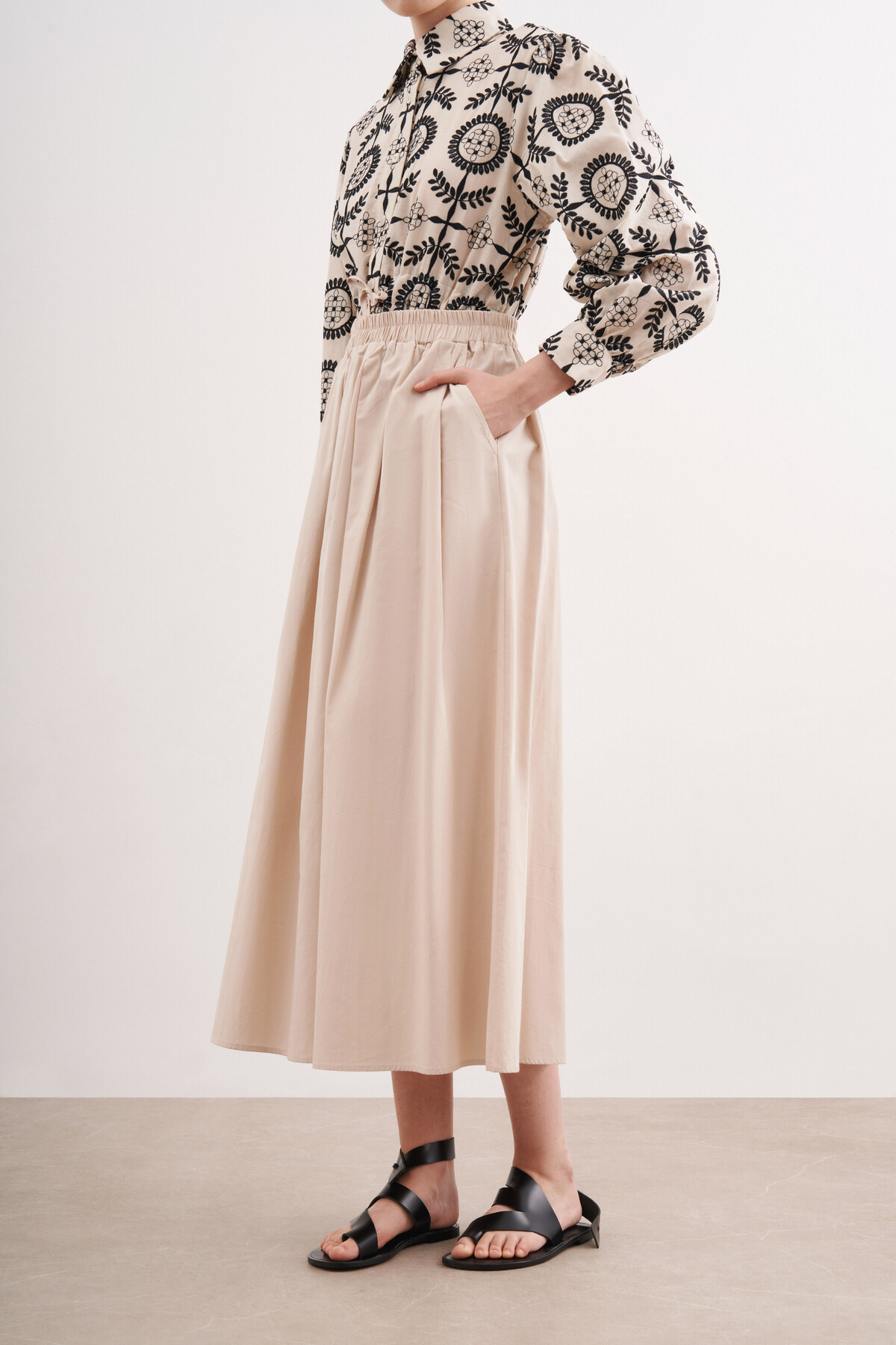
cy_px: 672
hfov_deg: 21.2
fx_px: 2389
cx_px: 448
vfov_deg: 31.4
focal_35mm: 64
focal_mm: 64
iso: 400
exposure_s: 1/160
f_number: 11
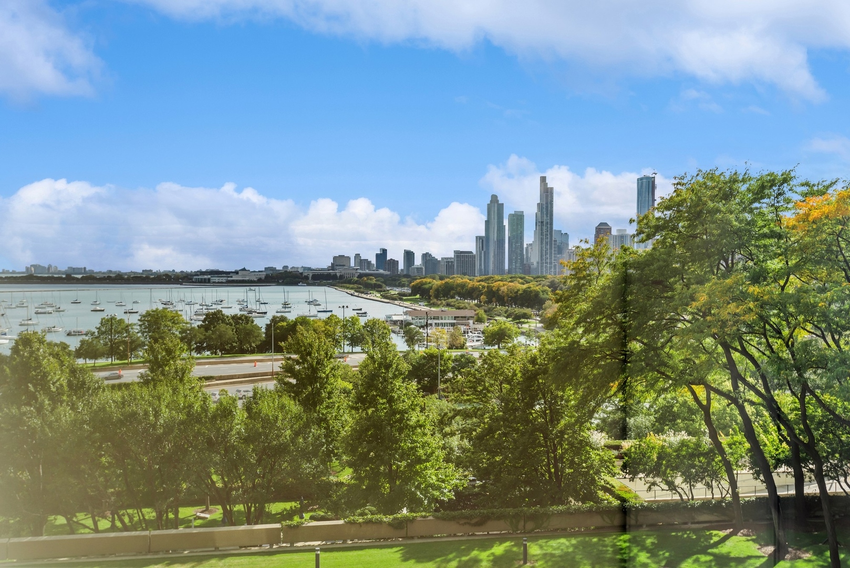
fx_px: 827
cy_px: 284
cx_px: 425
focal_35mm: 35
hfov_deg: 54.4
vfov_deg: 37.9
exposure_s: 1/640
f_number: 8
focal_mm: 35
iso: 400
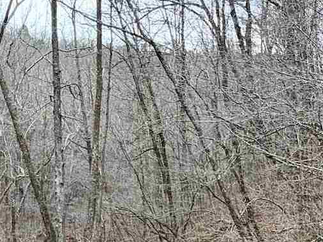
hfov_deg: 14.9
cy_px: 376
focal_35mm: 132
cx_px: 194
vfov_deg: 10.8
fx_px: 1232
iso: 64
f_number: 1.6
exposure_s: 1/861
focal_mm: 5.96
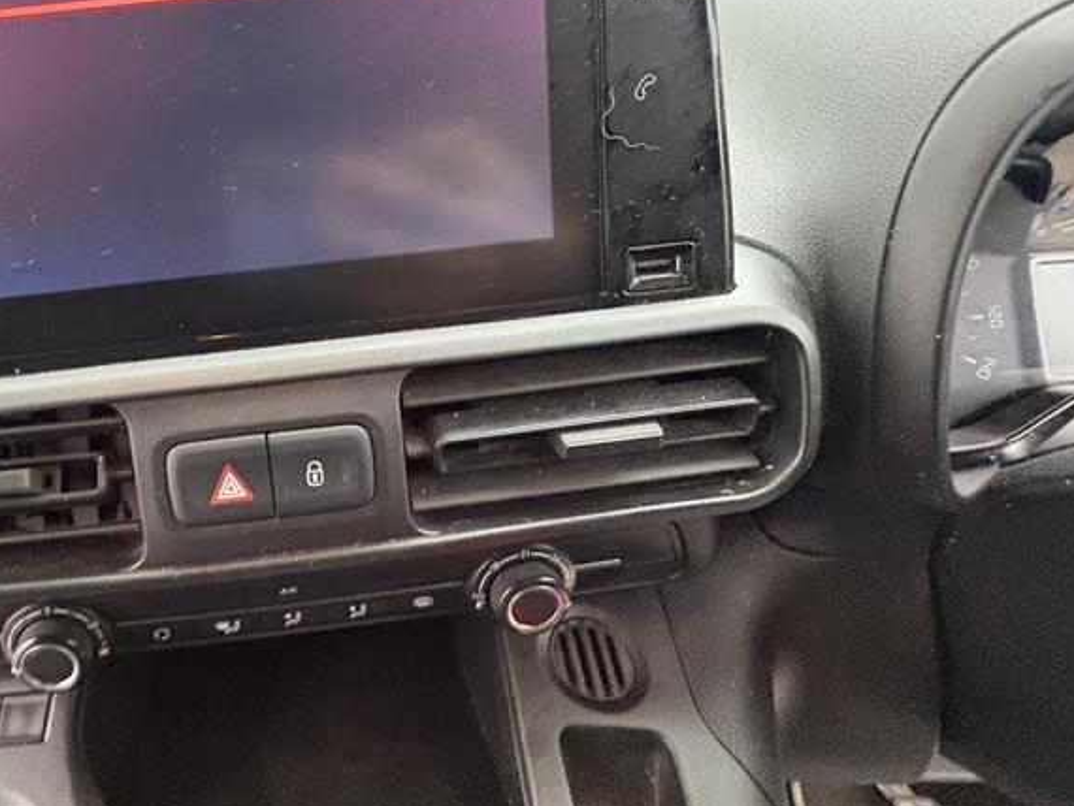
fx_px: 683
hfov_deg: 71.7
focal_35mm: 22
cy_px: 305
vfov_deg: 60.4
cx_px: 283
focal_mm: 2.22
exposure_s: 1/53
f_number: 2.2
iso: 800
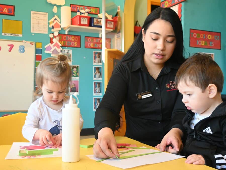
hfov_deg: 43.1
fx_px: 286
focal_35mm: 44
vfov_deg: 33.0
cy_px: 86
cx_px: 122
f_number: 4.5
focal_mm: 26.5
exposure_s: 1/125
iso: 1000
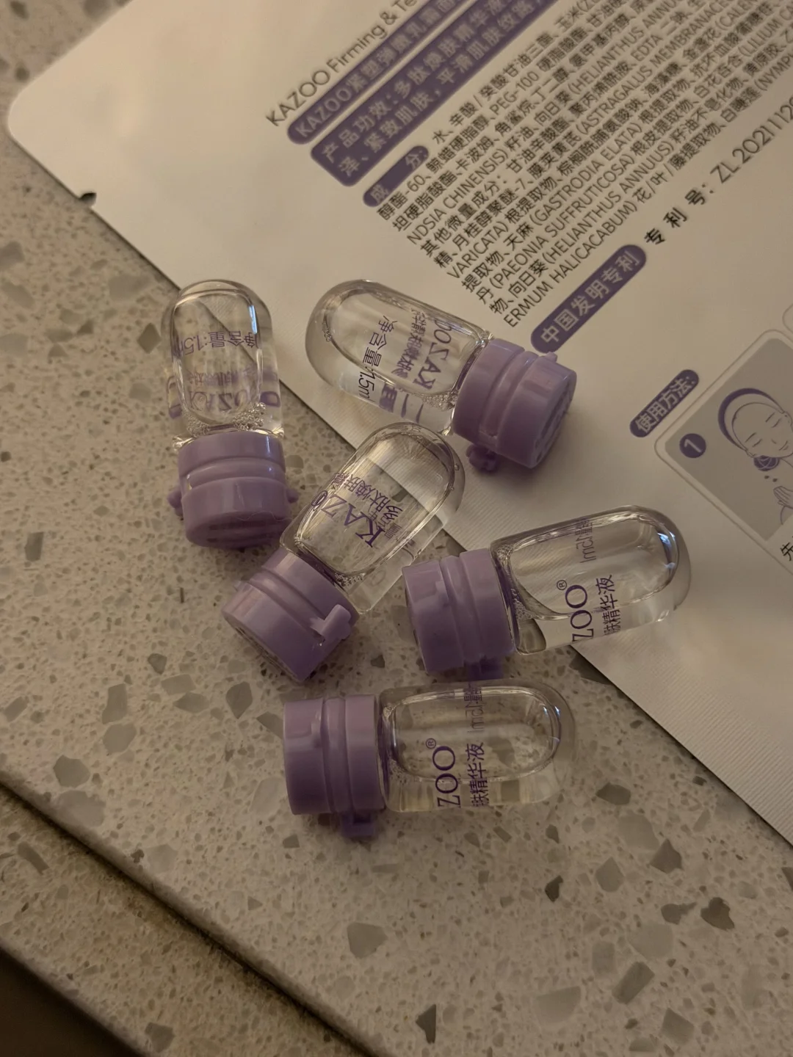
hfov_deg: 30.3
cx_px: 396
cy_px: 528
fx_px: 1466
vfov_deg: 39.7
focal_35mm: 48
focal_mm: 6.76
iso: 250
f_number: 1.78
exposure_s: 1/48
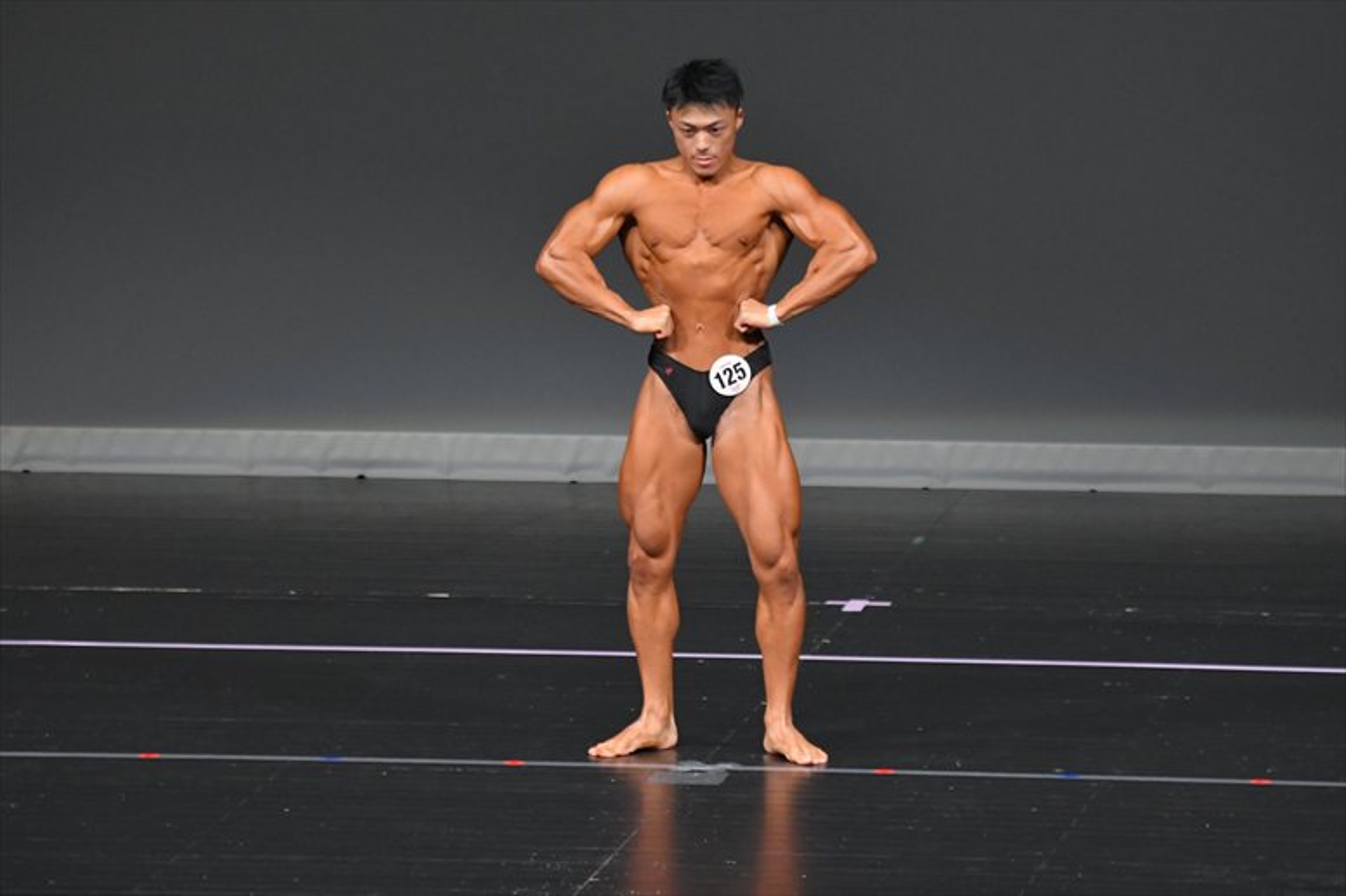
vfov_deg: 4.4
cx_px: 673
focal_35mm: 315
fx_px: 11772
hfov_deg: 6.5
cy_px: 448
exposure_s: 1/400
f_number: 5.6
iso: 4000
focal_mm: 210
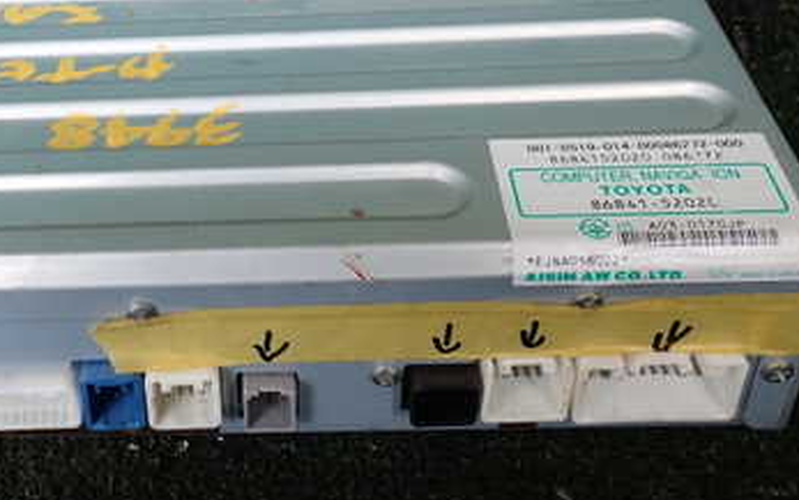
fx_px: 1198
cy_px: 129
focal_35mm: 55
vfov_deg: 23.3
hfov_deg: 36.0
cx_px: 198
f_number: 3.2
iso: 100
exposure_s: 1/80
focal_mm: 5.4
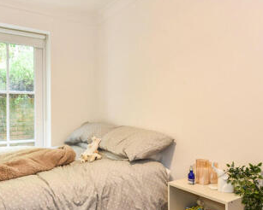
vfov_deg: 51.5
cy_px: 114
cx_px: 93
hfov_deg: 61.1
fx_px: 218
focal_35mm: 28
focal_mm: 14
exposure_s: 1/10
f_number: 8
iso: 400
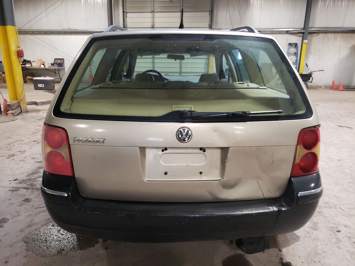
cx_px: 178
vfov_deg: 53.1
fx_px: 267
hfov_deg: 67.3
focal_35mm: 26
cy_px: 133
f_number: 1.5
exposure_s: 1/60.2
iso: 193
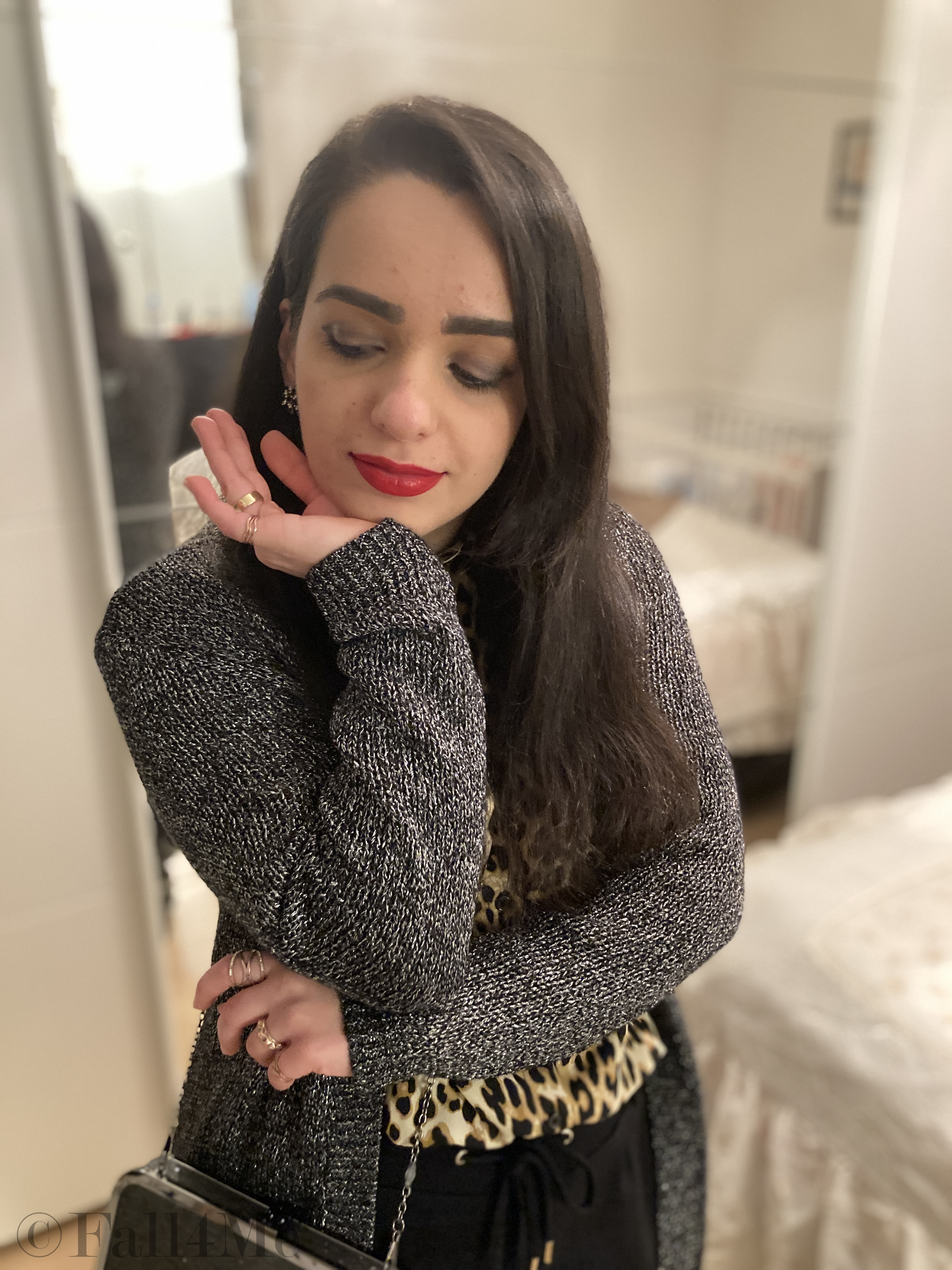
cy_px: 635
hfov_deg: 49.7
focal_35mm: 28
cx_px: 476
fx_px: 1027
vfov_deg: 63.4
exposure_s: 1/20
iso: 640
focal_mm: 3.99
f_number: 1.8
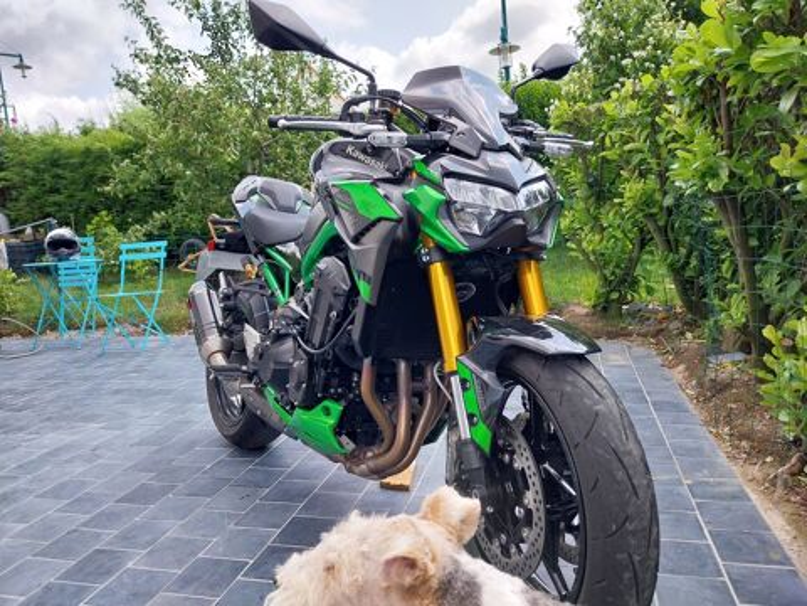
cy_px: 303
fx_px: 606
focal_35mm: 26
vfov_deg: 53.1
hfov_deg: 67.3
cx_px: 404
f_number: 1.8
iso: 25
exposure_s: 1/309
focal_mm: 4
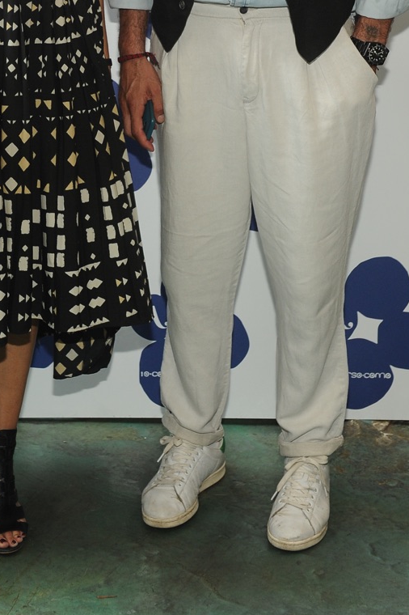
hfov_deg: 15.6
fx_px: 1484
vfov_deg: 22.6
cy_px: 13
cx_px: 123
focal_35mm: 87
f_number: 5
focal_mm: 44
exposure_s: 1/80
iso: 800
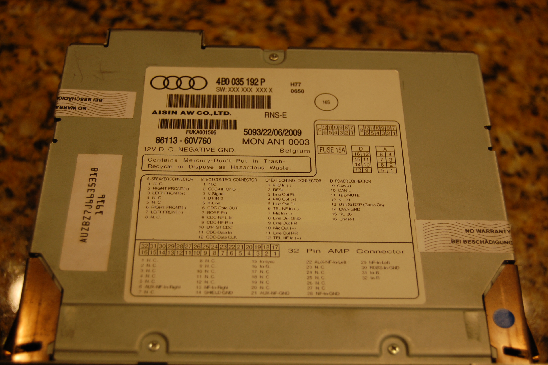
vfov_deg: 22.6
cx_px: 274
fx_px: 913
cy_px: 182
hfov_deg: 33.4
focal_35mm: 60
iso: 400
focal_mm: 40
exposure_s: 1/60
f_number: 5
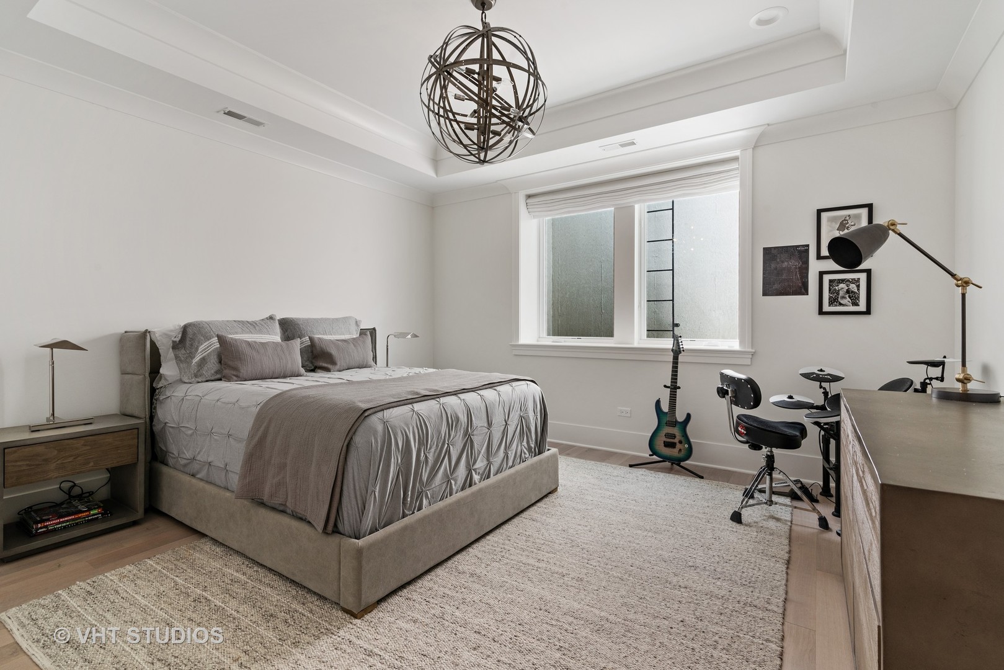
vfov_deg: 73.8
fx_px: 446
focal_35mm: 16
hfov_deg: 96.7
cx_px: 502
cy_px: 335
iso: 200
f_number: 8
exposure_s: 1/1.25
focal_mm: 16
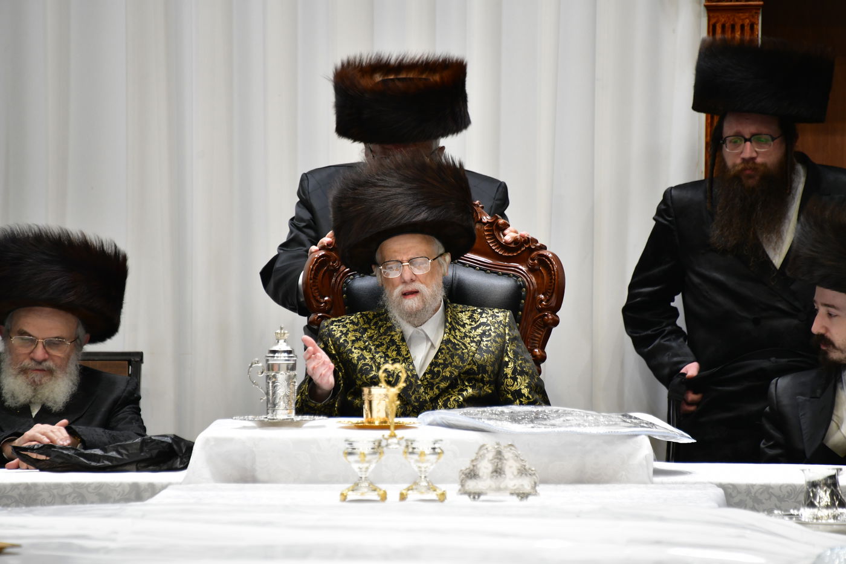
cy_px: 282
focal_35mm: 300
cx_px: 423
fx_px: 7049
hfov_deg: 6.9
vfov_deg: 4.6
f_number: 5.6
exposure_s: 1/100
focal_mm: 300
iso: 1600
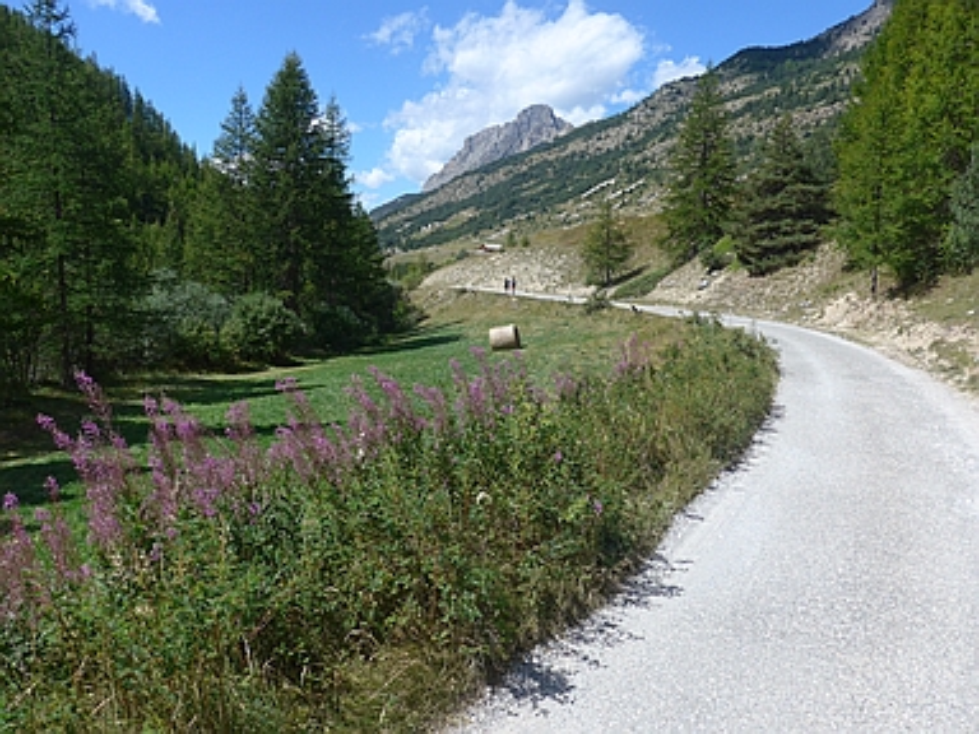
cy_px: 367
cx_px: 490
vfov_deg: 48.2
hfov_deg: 61.7
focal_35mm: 29
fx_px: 820
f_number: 2.8
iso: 80
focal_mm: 6
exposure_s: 1/1300
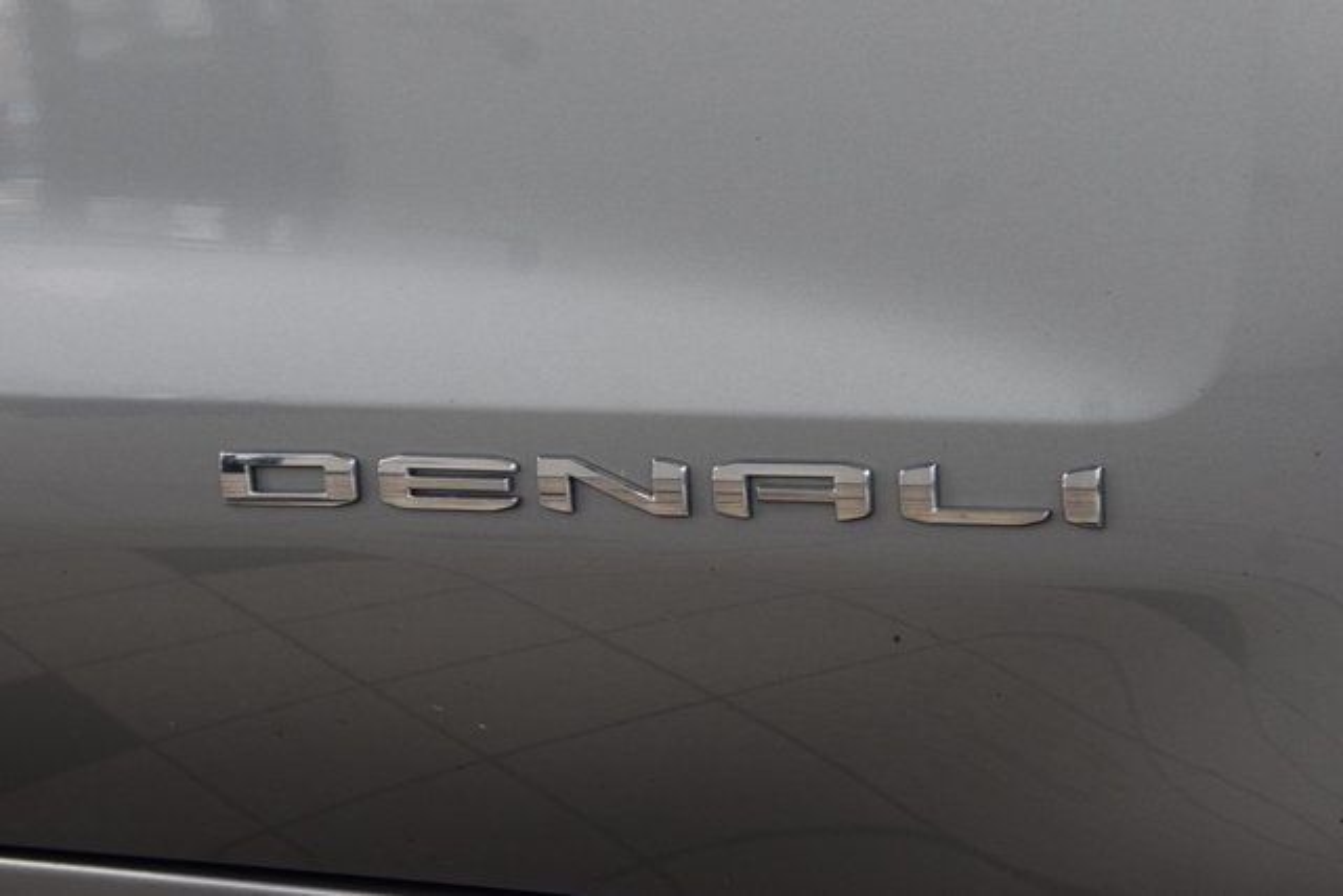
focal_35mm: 75
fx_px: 2798
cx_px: 672
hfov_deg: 27.0
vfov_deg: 18.2
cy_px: 448
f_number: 5.6
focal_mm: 50
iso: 1600
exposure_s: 1/60
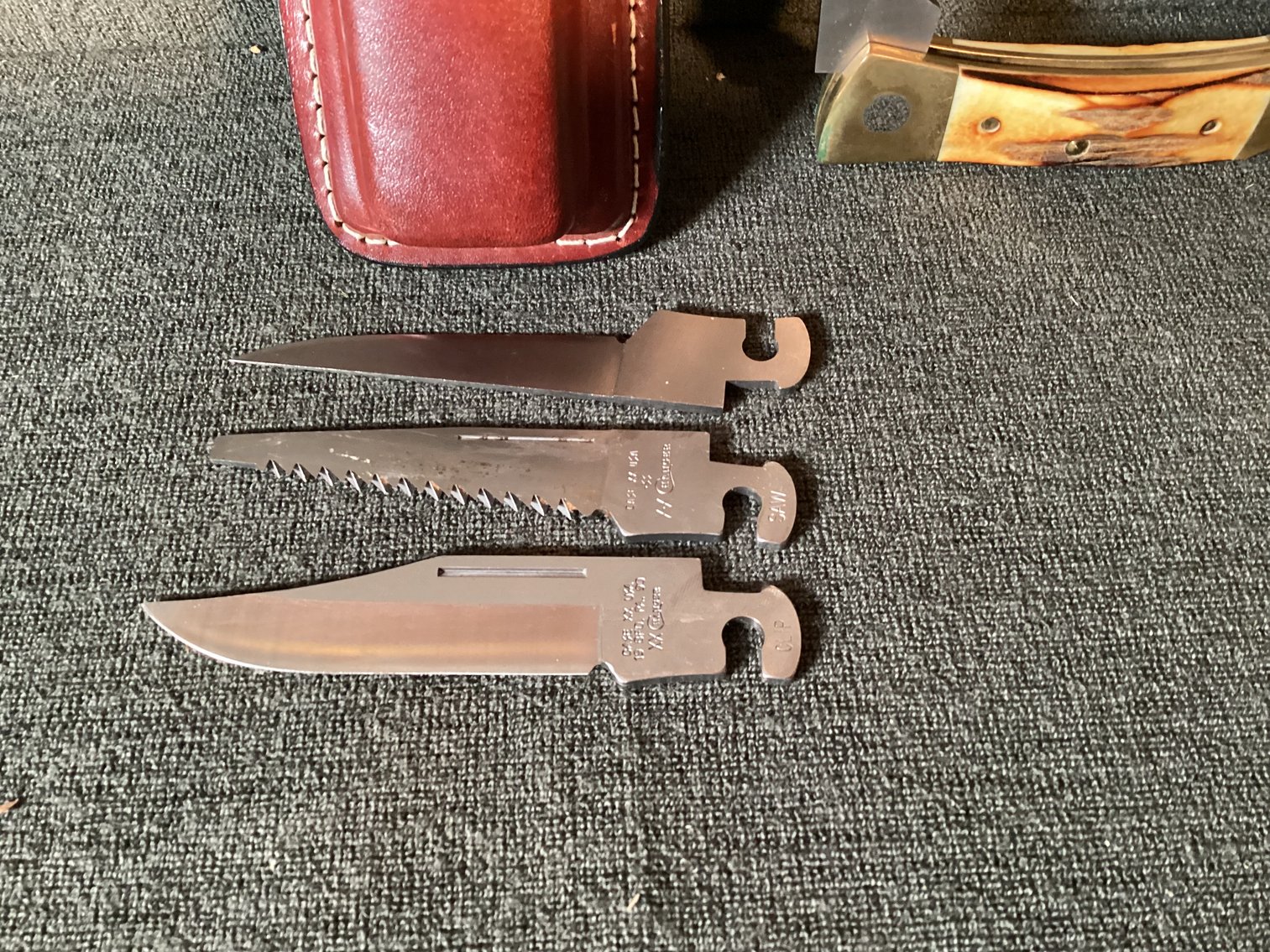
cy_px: 476
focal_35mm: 31
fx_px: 1137
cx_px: 635
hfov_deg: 58.3
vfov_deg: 45.4
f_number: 2.4
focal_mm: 3.3
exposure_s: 1/30
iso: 640
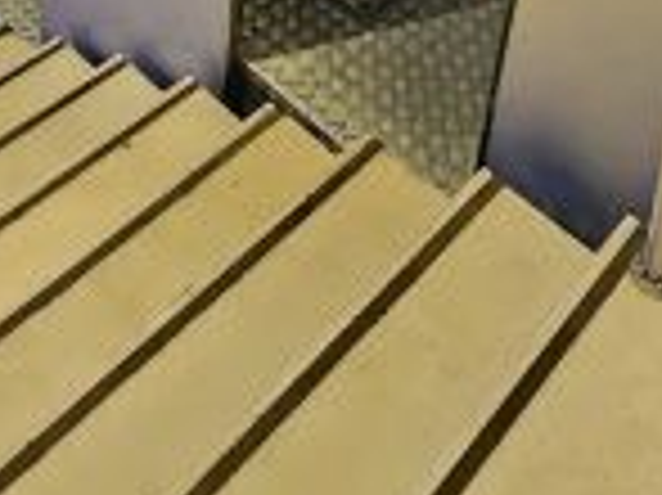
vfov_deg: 18.5
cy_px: -486
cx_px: 369
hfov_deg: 36.2
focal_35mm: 53
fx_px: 1013
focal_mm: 2.2
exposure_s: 1/25
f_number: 2.2
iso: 1250
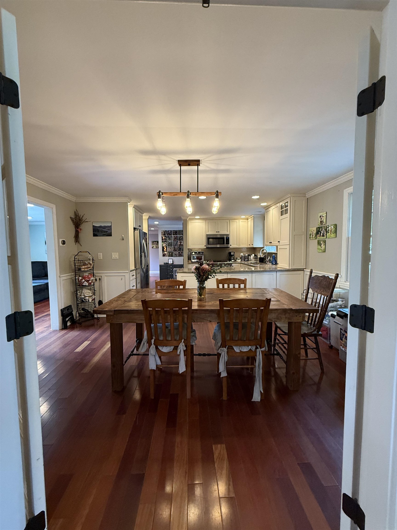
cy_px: 265
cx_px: 198
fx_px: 214
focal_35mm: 14
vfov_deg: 102.1
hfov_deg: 85.7
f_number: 2.2
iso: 320
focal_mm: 2.22
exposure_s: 1/60
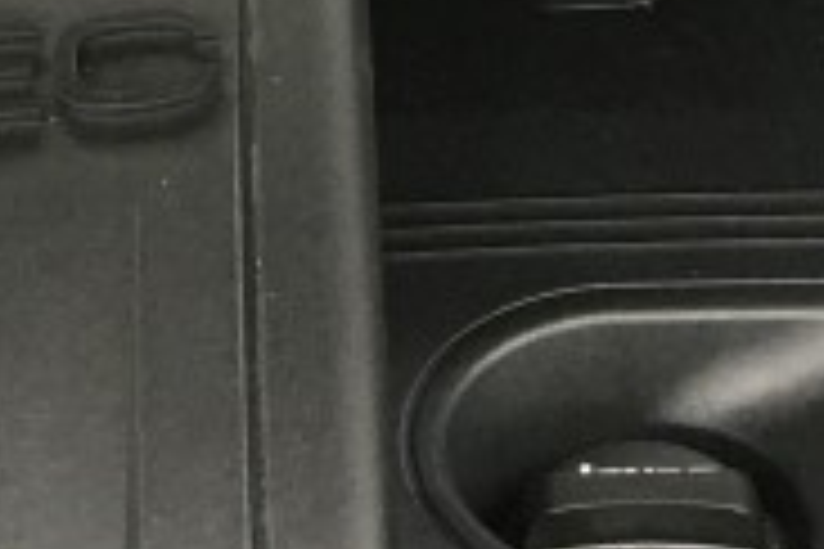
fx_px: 3868
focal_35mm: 169
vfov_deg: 8.1
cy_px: 468
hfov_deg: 12.2
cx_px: 338
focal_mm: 4.15
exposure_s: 1/30
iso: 40
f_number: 2.2
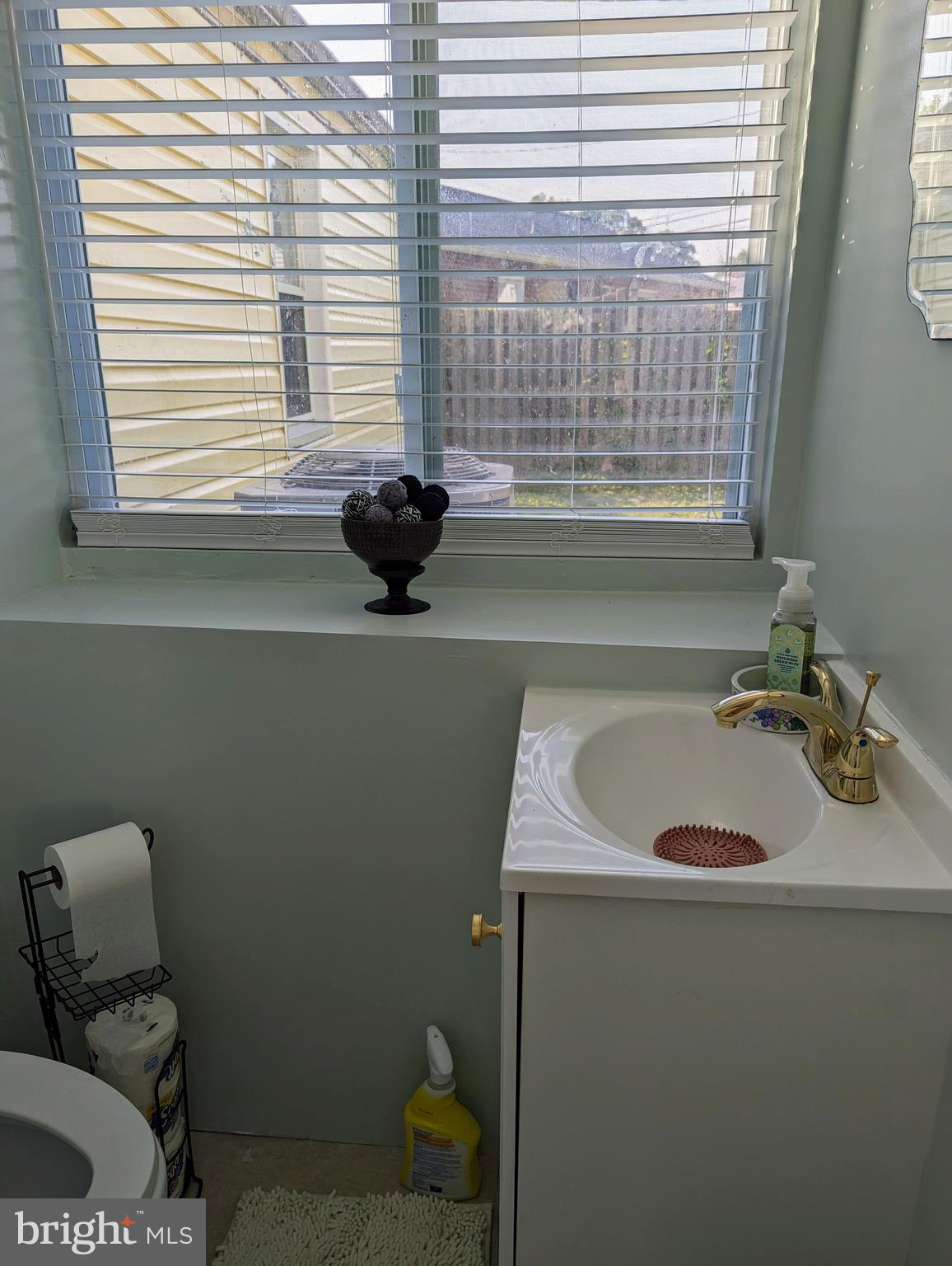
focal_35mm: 24
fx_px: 878
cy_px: 633
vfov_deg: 71.5
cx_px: 476
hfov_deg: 56.9
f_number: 1.85
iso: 23
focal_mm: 6.81
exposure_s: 1/451
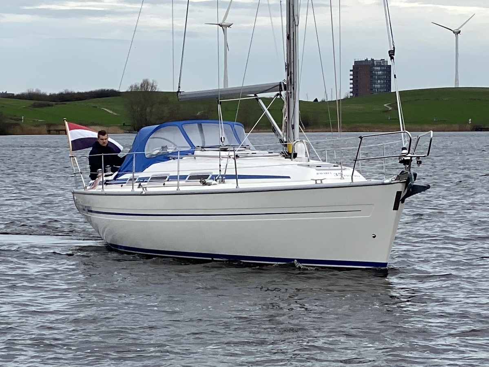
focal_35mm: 52
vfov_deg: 28.0
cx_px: 244
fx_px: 735
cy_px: 184
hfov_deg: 36.8
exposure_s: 1/615
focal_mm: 6
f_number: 2
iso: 20
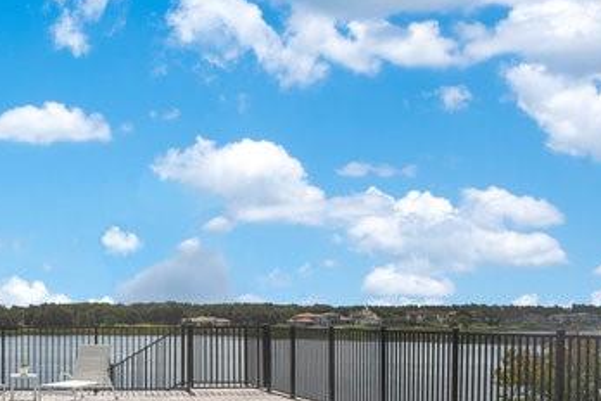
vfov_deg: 28.3
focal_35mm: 46
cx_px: 22
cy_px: 345
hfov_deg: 38.7
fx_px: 768
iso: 100
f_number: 10
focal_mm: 16
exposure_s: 1/500
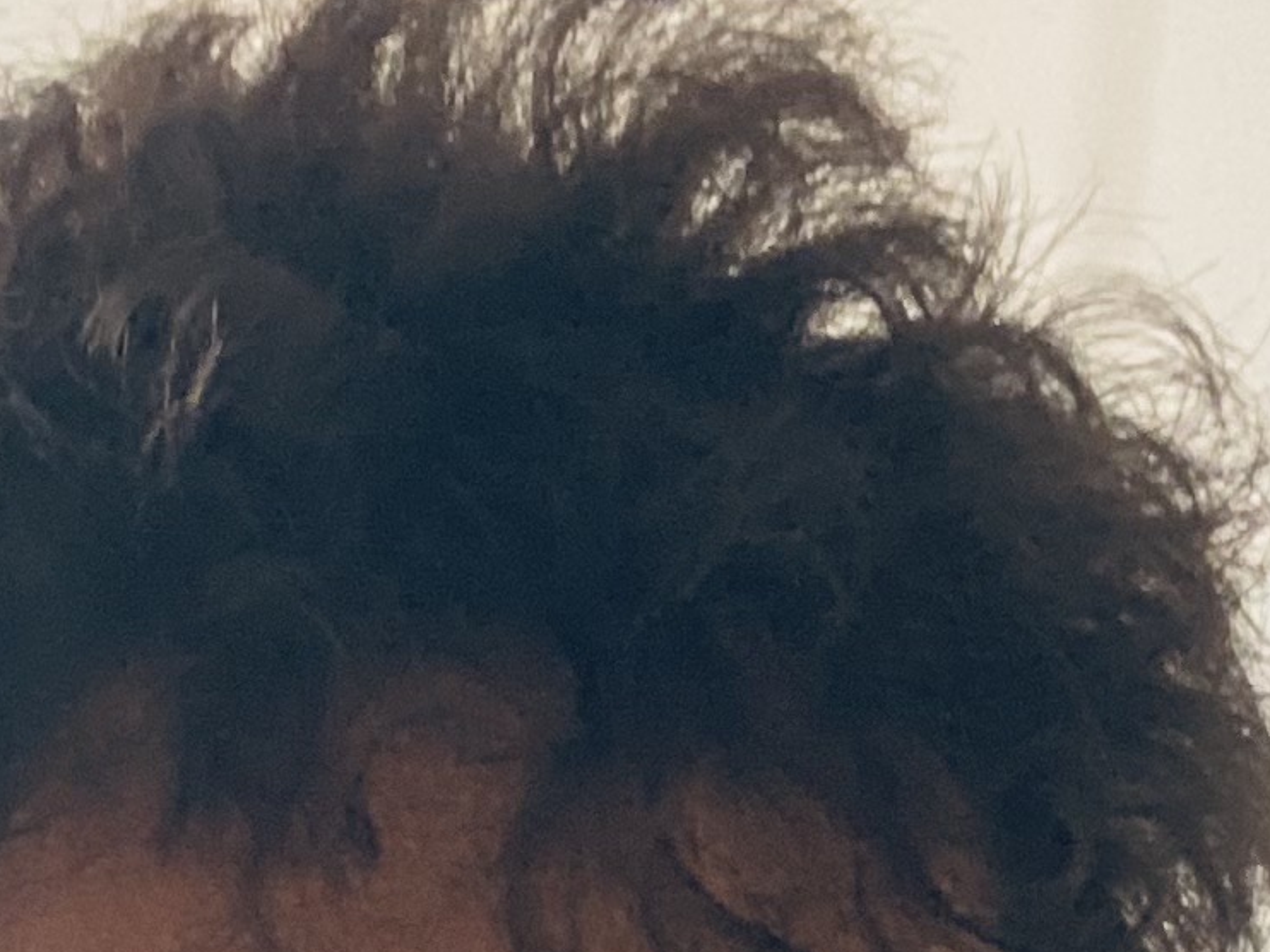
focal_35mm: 125
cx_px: 17
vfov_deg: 10.4
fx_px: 4585
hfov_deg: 15.5
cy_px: 2195
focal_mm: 2.71
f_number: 2.2
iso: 400
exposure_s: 1/57
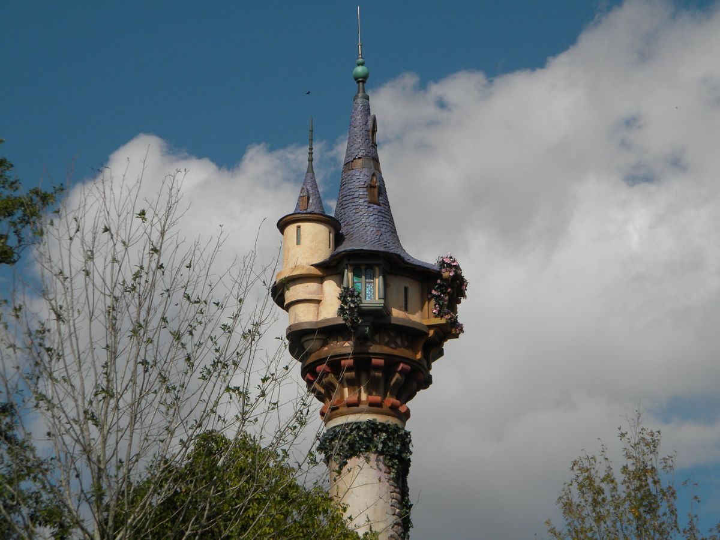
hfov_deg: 18.7
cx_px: 360
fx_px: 2184
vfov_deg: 14.1
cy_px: 270
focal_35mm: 105
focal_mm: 19
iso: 80
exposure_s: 1/452
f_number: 9.4
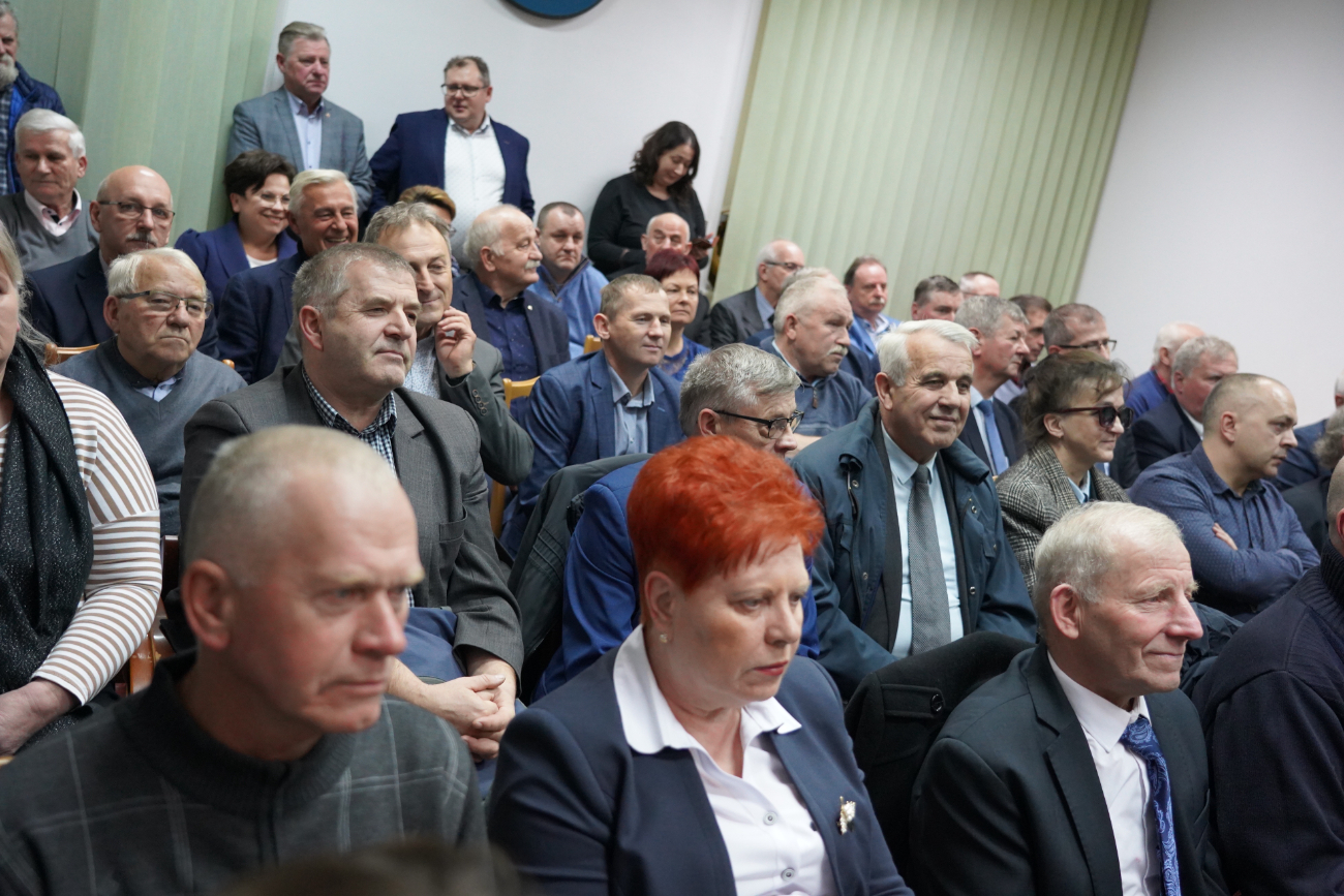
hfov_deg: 50.7
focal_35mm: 38
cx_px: 672
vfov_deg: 35.1
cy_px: 448
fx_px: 1419
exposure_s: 1/160
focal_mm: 38
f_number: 4
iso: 5000
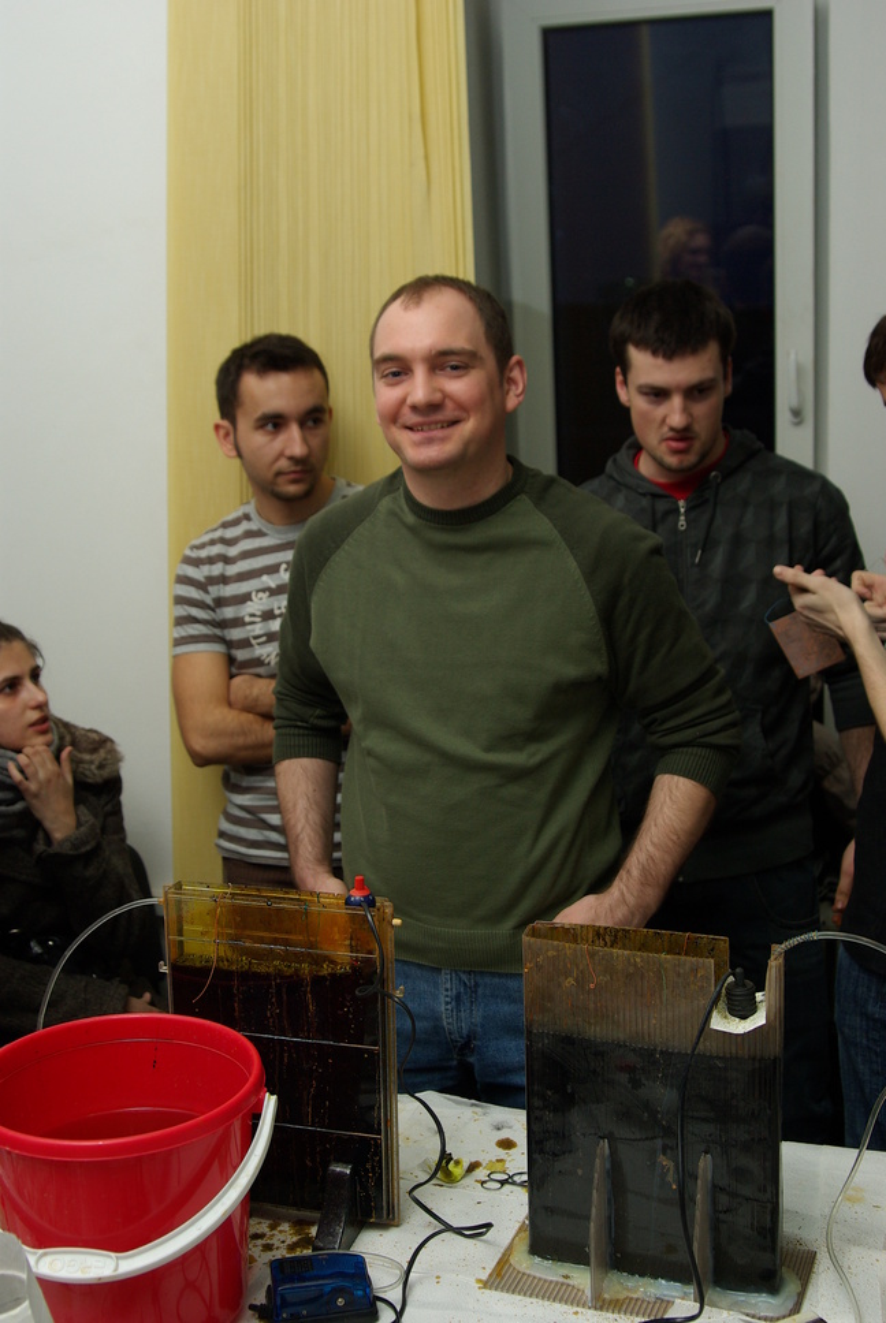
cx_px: 443
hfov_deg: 32.0
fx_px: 1546
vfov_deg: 46.3
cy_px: 662
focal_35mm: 42
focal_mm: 28
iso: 250
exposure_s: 1/50
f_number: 4
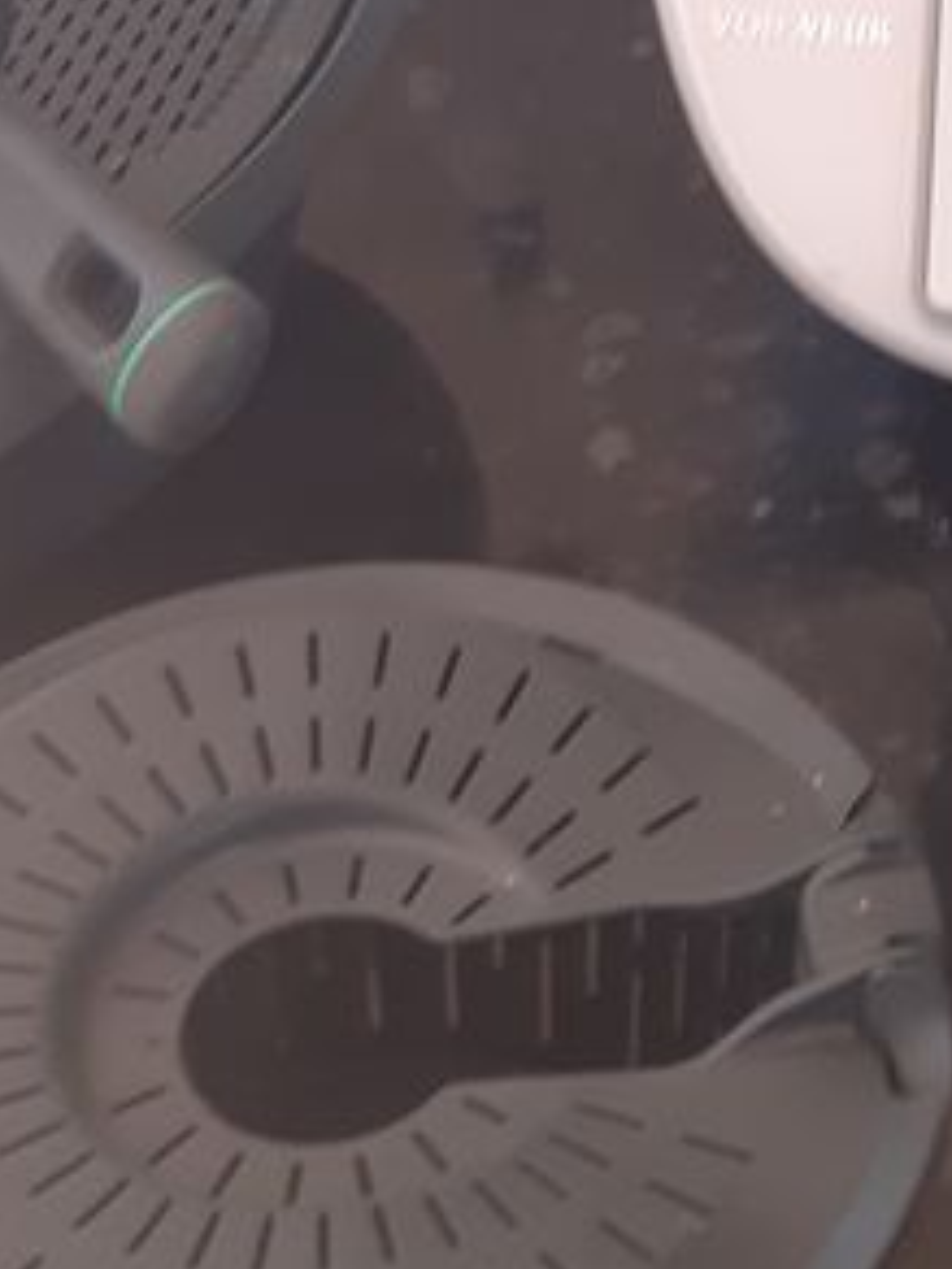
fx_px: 3264
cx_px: 682
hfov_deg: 16.5
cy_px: -196
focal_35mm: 89
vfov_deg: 20.7
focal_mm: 3.92
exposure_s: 1/50
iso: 160
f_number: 1.7
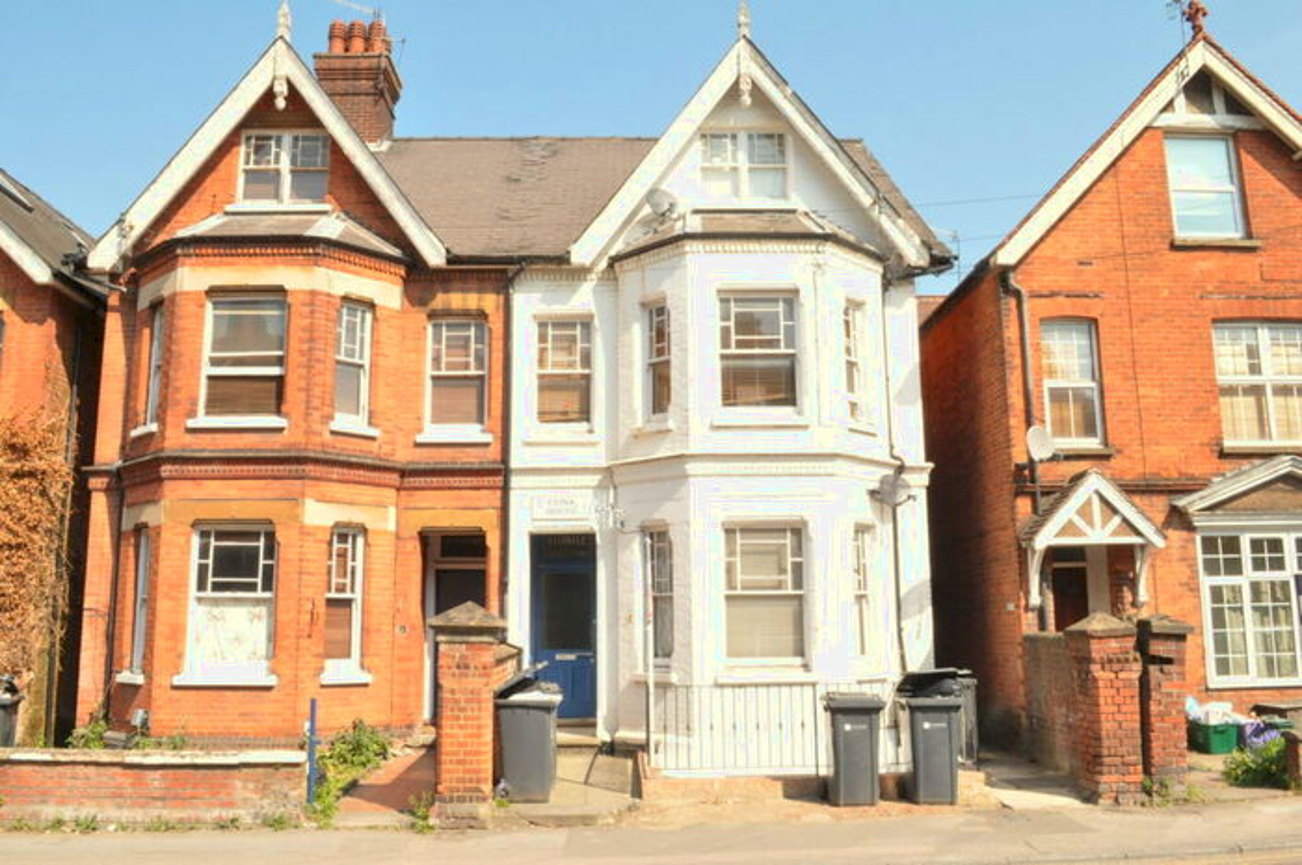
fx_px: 1084
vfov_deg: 43.5
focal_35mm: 30
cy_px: 432
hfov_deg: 62.0
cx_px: 651
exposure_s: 1/200
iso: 1600
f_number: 25
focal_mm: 20
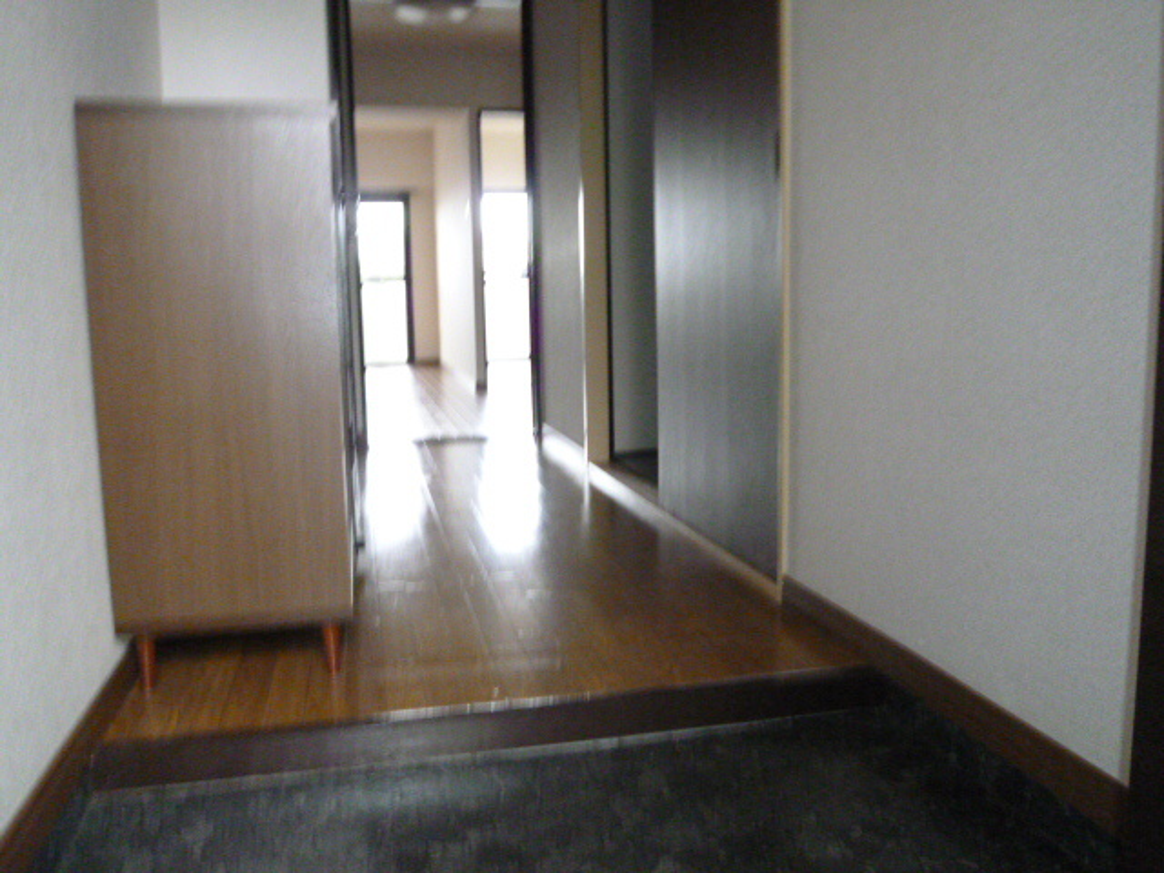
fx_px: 975
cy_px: 436
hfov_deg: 61.7
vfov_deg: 48.2
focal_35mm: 29
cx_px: 582
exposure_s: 1/20
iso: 800
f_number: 3
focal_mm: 5.2
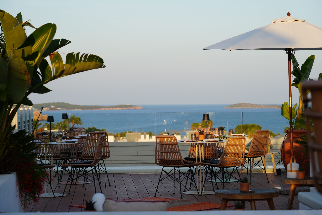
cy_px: 108
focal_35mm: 105
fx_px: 939
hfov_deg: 19.5
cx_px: 161
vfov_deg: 13.0
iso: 100
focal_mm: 105
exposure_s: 1/200
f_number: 5.6
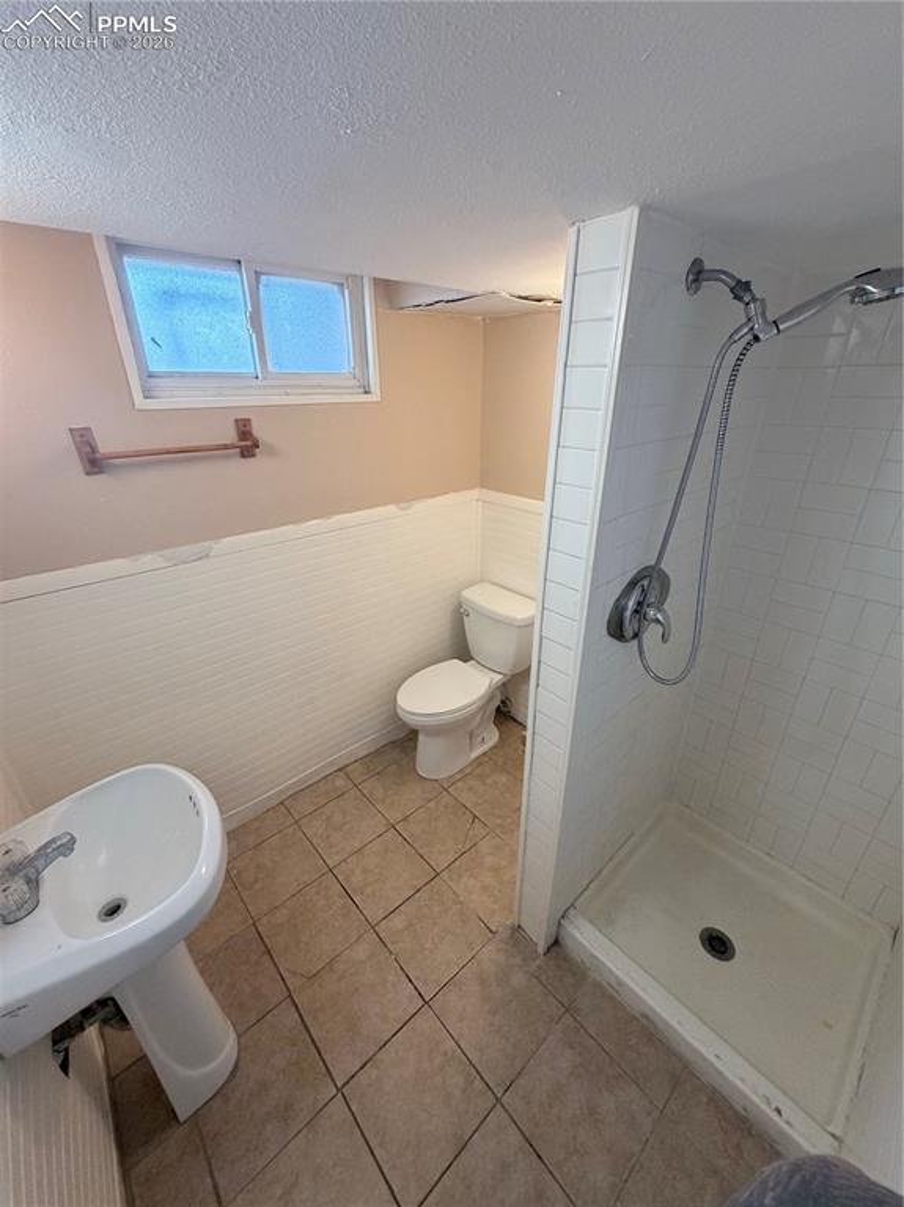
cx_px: 452
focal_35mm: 14
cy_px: 604
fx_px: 488
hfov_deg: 85.6
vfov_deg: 102.1
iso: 320
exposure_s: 1/120
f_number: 2.2
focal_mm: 2.22
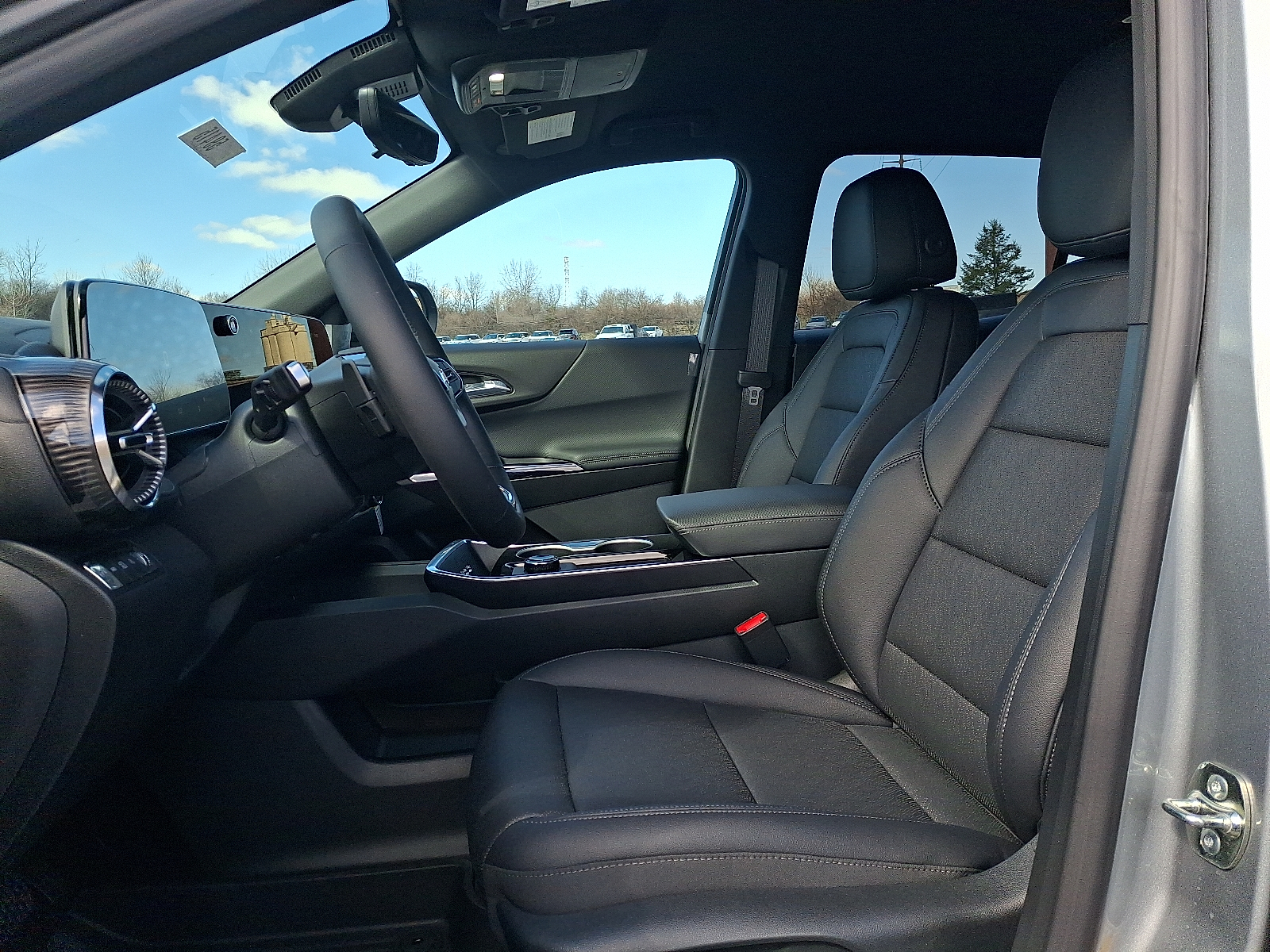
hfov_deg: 69.4
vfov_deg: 54.9
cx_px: 635
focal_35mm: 25
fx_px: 917
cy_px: 476
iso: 30
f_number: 1.8
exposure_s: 1/667
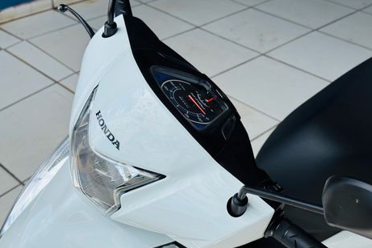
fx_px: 527
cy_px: 121
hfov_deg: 38.9
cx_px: 189
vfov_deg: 26.5
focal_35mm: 51
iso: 64
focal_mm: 6.76
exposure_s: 1/3096
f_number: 1.78
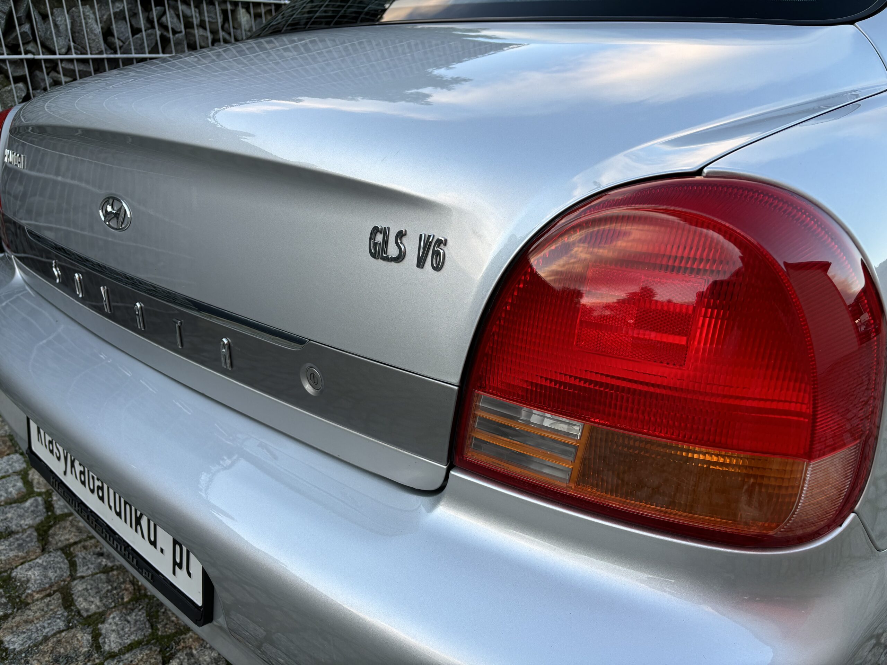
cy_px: 332
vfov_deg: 53.1
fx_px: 666
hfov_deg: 67.3
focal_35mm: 26
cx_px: 444
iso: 40
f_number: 1.6
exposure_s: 1/121
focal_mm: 5.96
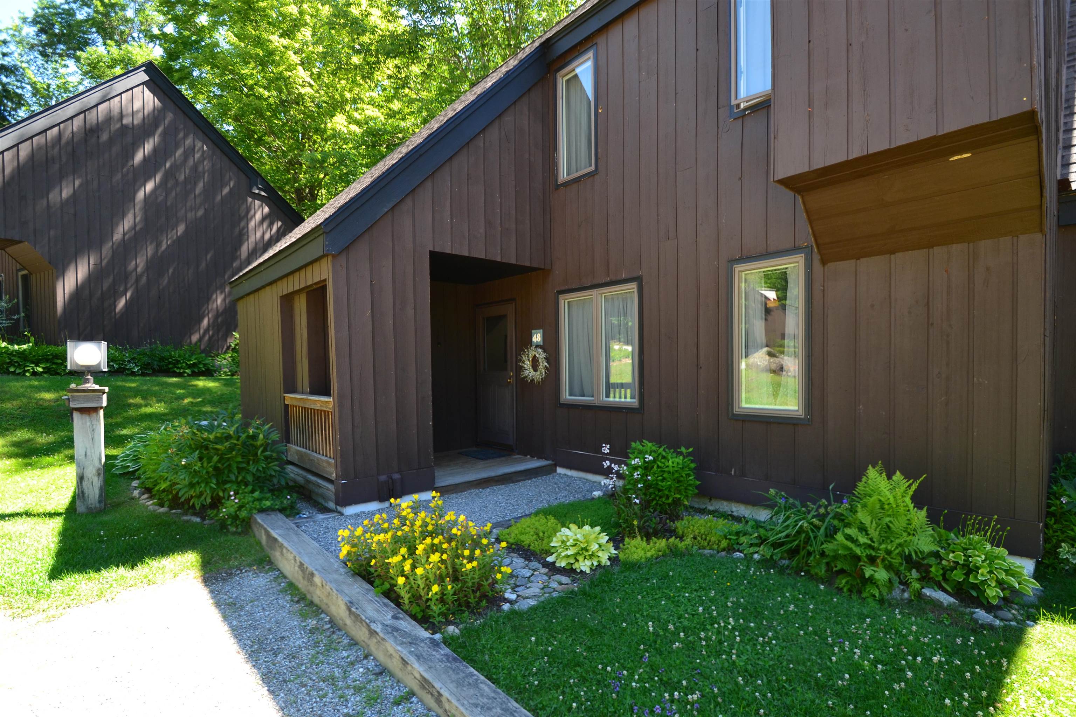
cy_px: 358
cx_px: 538
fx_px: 493
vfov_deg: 72.1
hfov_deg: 95.0
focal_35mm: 16
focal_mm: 11
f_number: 5
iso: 160
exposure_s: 1/100
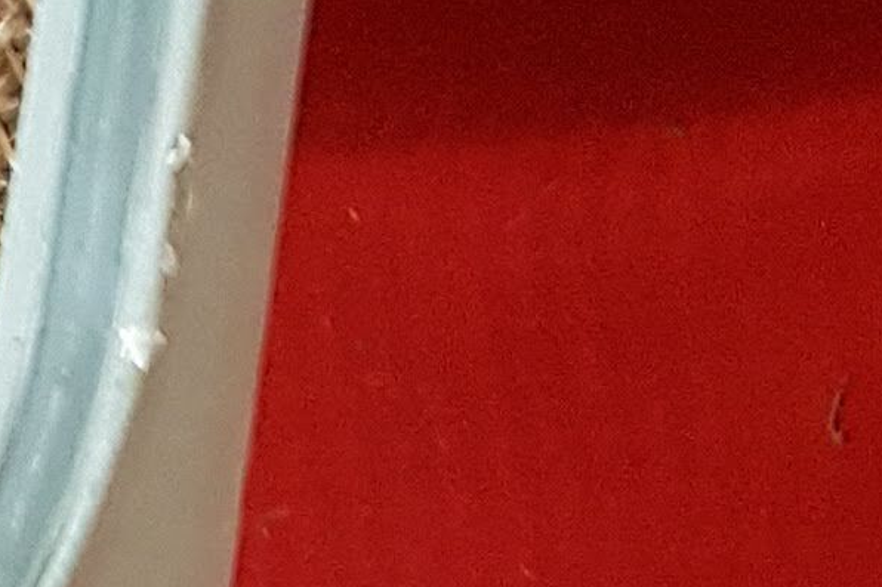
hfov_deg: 10.5
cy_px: 2148
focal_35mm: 183
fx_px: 4482
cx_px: -778
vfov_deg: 6.4
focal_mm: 4.2
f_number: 1.7
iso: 250
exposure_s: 1/25
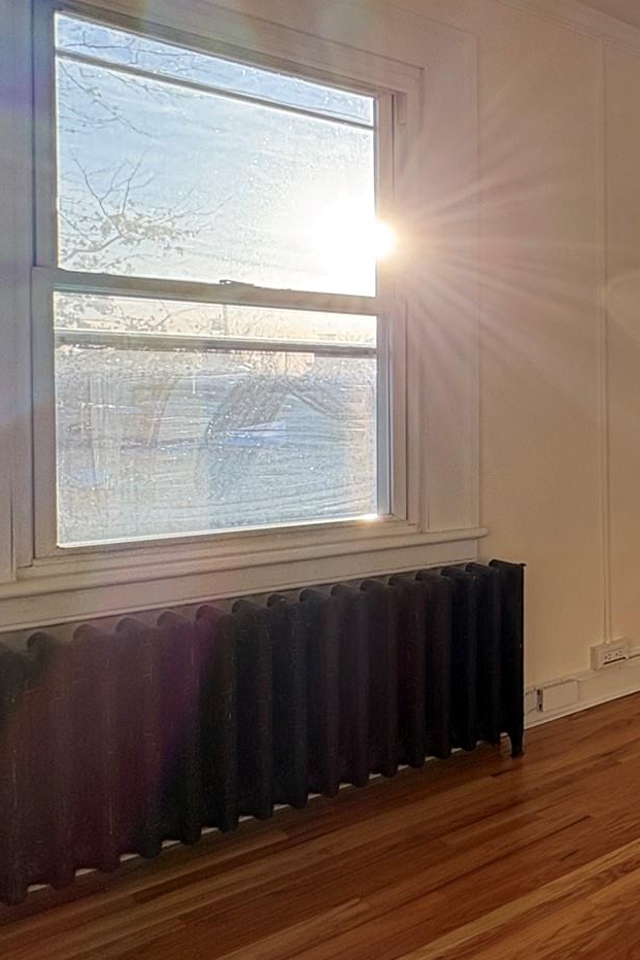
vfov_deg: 58.5
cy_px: 414
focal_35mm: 32
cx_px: 1033
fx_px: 854
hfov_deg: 25.7
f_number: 2.2
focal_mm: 2.22
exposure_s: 1/428
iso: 64
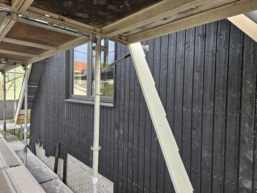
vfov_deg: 58.9
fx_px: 171
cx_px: 128
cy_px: 96
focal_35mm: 23
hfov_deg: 73.9
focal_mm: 5.4
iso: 40
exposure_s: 1/100
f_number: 1.8
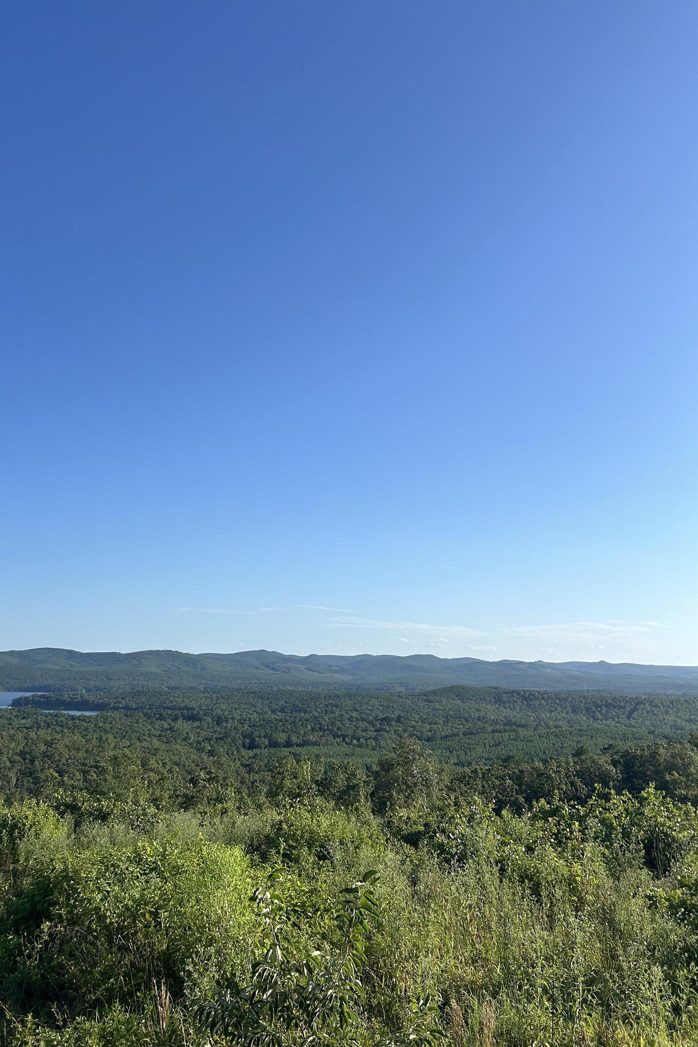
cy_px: 514
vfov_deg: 65.5
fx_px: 814
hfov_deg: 46.3
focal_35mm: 28
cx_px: 302
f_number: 1.5
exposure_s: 1/3831
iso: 50
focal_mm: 5.7
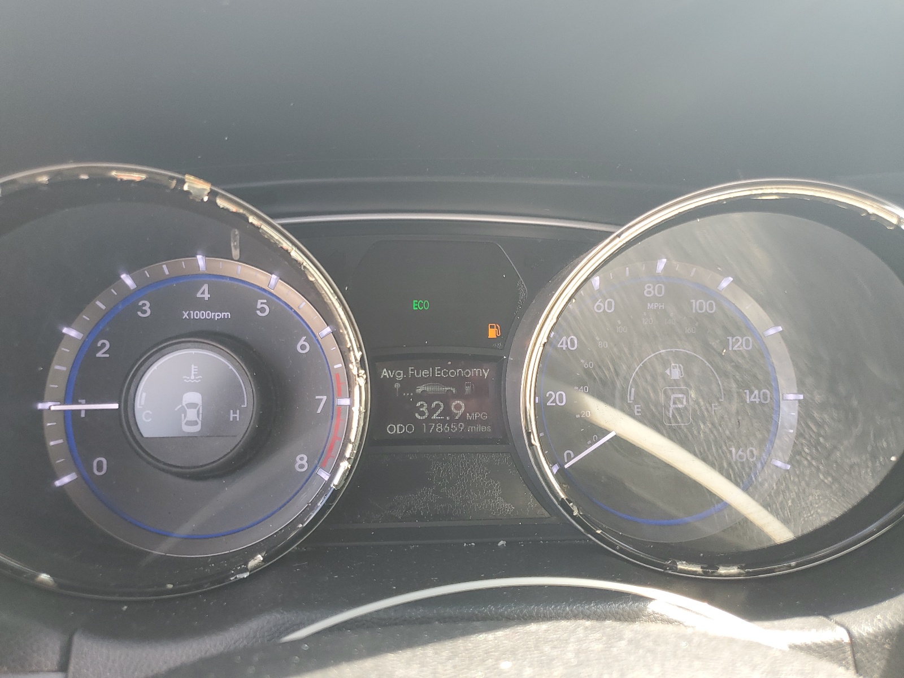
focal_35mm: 26
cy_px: 339
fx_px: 679
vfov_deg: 53.1
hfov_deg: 67.3
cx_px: 452
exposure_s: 1/120
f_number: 1.5
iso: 54
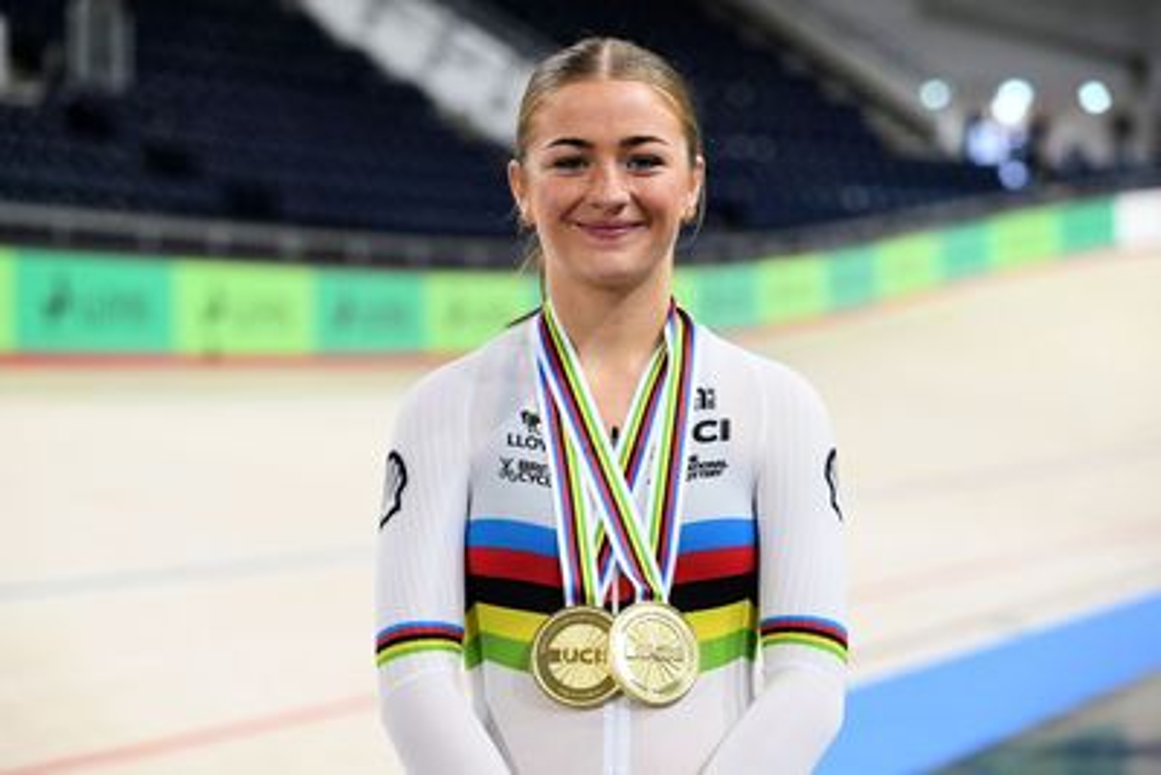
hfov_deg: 17.8
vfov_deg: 11.9
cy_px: 388
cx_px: 580
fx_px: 3710
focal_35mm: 115
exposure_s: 1/500
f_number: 4
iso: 5000
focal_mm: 115
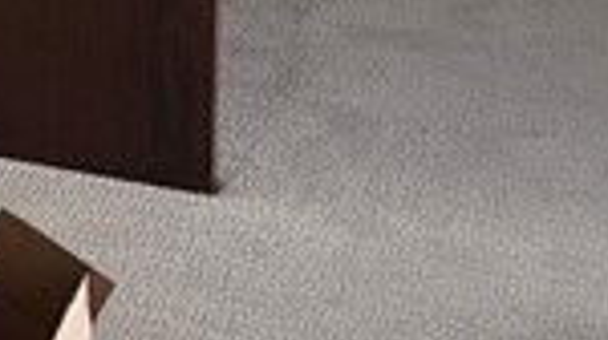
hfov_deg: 10.6
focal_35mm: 179
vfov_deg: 6.2
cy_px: -688
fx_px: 2883
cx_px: -774
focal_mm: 6.76
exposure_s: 1/120
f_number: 1.78
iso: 64
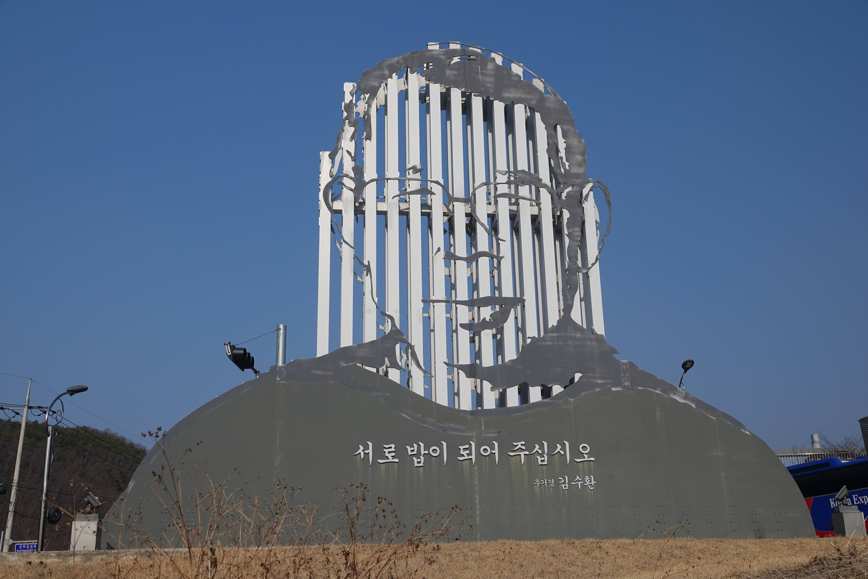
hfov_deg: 53.1
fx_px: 868
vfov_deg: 36.9
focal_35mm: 36
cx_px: 434
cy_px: 290
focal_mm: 13.31
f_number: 4
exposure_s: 1/640
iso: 100
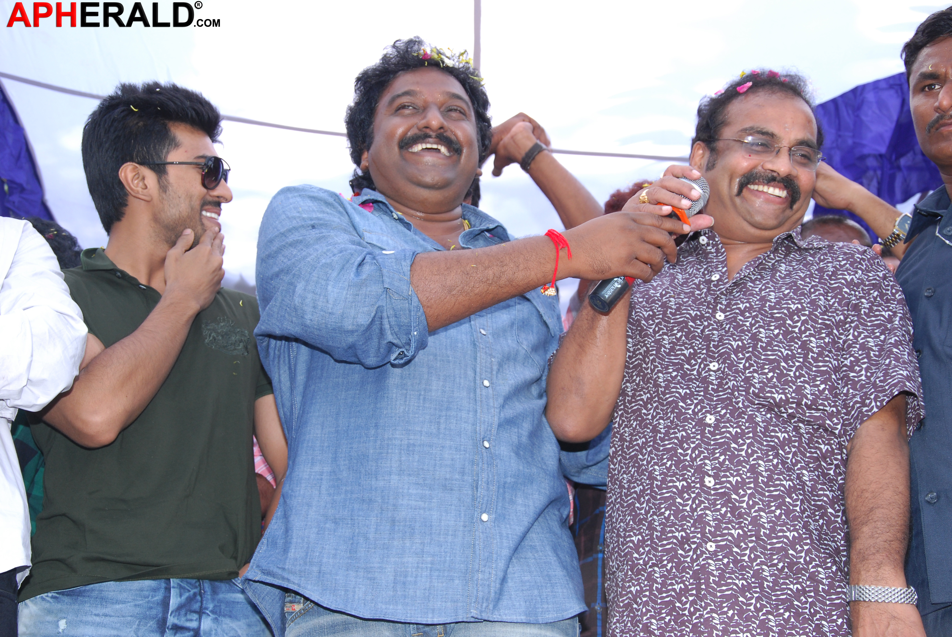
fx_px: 1747
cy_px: 313
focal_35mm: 66
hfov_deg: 30.5
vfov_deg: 20.7
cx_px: 480
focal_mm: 42
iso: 250
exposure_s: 1/125
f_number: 7.1
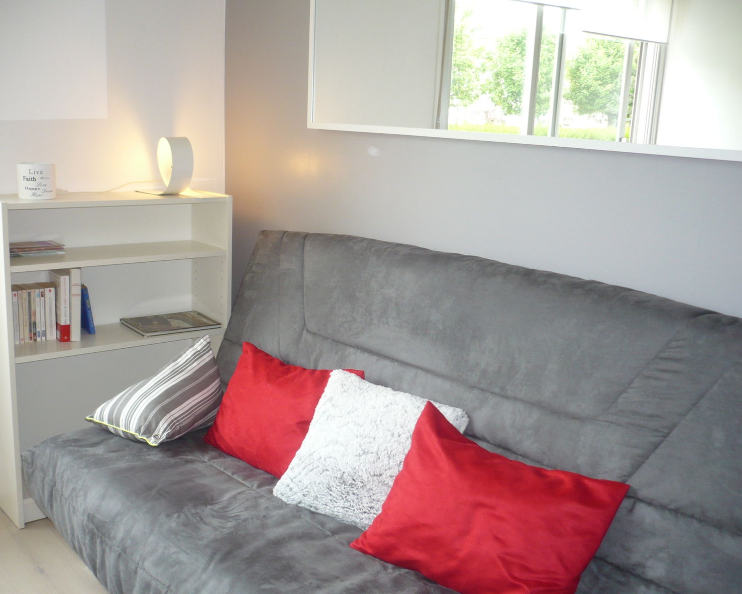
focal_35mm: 37
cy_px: 301
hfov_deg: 49.1
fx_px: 813
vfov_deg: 40.1
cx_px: 363
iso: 125
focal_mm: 5.8
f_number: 2.8
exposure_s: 1/30
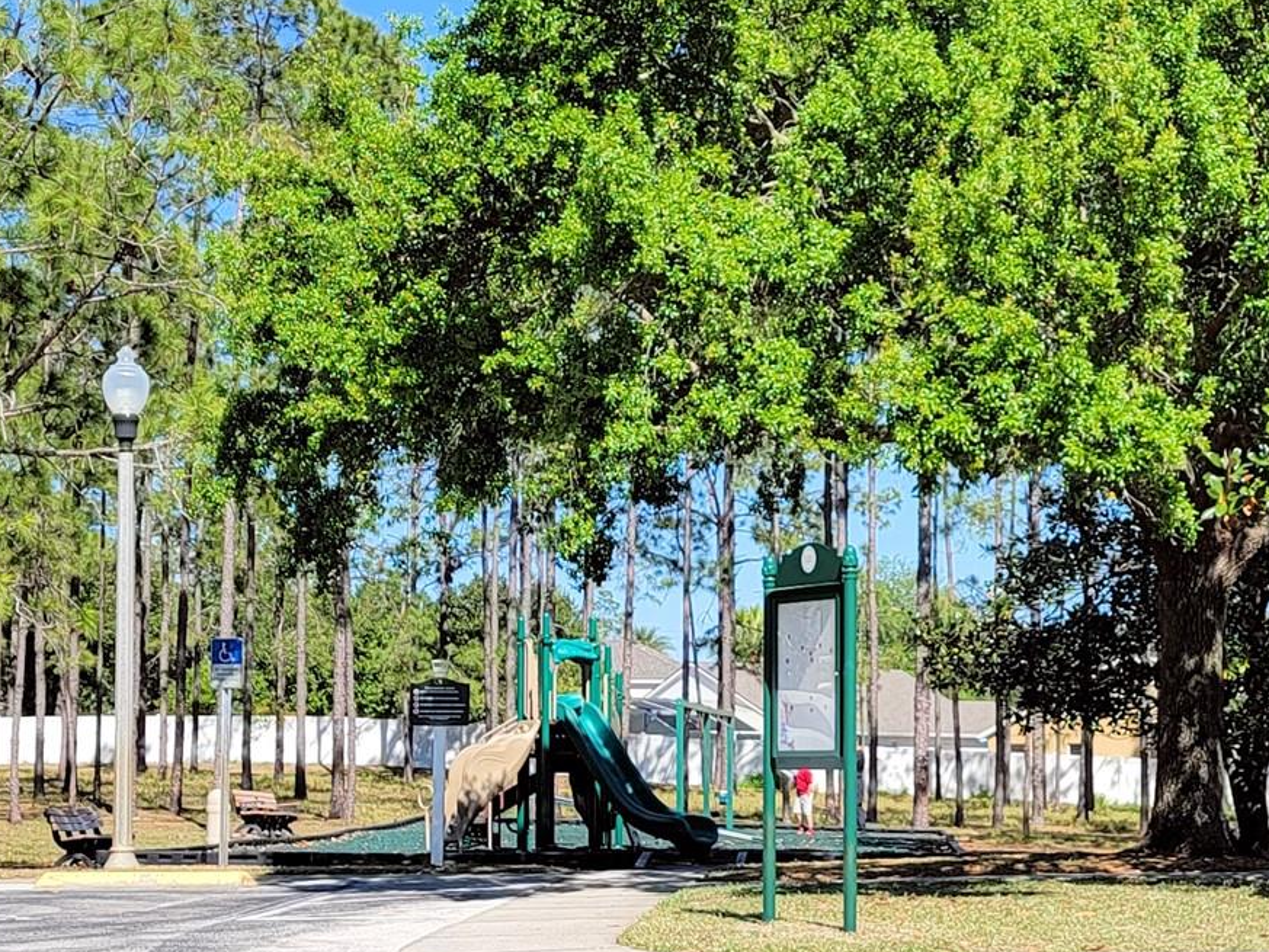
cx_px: 797
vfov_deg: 32.6
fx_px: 1613
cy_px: 632
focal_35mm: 44
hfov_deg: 42.6
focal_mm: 6.7
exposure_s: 1/866
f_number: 1.8
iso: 16
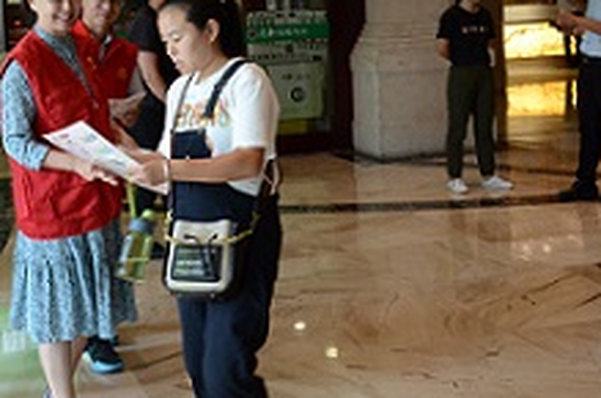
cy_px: 38
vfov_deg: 21.0
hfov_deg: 31.6
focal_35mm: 63
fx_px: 1048
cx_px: 170
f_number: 10
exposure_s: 1/50
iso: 1250
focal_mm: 23
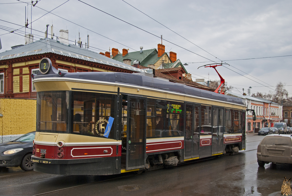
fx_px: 305
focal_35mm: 38
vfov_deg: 35.6
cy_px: 98
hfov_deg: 51.2
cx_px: 146
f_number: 4
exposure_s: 1/640
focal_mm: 25
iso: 200
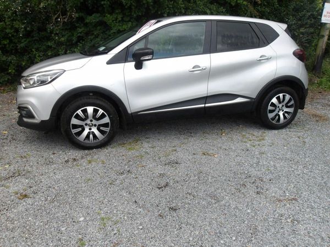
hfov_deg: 65.3
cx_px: 165
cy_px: 124
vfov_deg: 51.4
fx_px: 257
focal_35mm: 27
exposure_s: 1/426
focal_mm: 4.9
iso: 100
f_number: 3
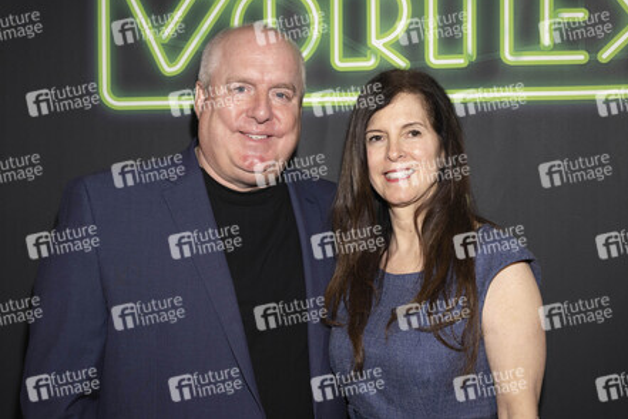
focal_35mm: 49
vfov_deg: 27.5
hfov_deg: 40.3
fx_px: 855
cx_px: 310
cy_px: 207
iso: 800
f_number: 5.6
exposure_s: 1/200
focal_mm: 48
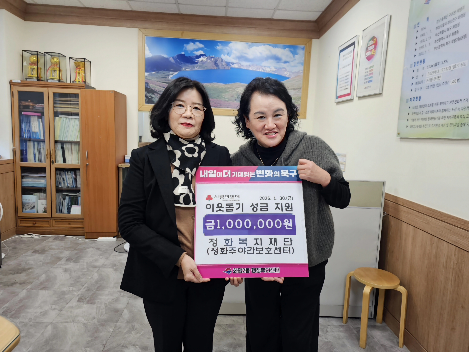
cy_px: 176
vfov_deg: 58.9
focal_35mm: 23
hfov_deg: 73.9
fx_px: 312
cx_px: 234
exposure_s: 1/120
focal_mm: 6.3
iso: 160
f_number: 1.7
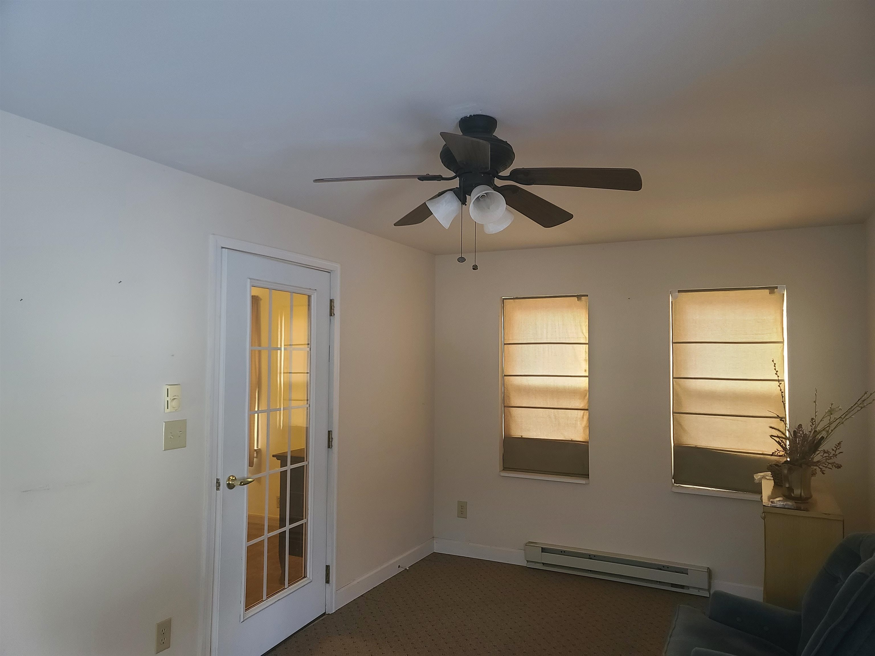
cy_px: 328
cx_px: 438
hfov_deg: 69.4
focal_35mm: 25
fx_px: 632
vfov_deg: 54.9
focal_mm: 7
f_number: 1.8
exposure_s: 1/40
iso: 250
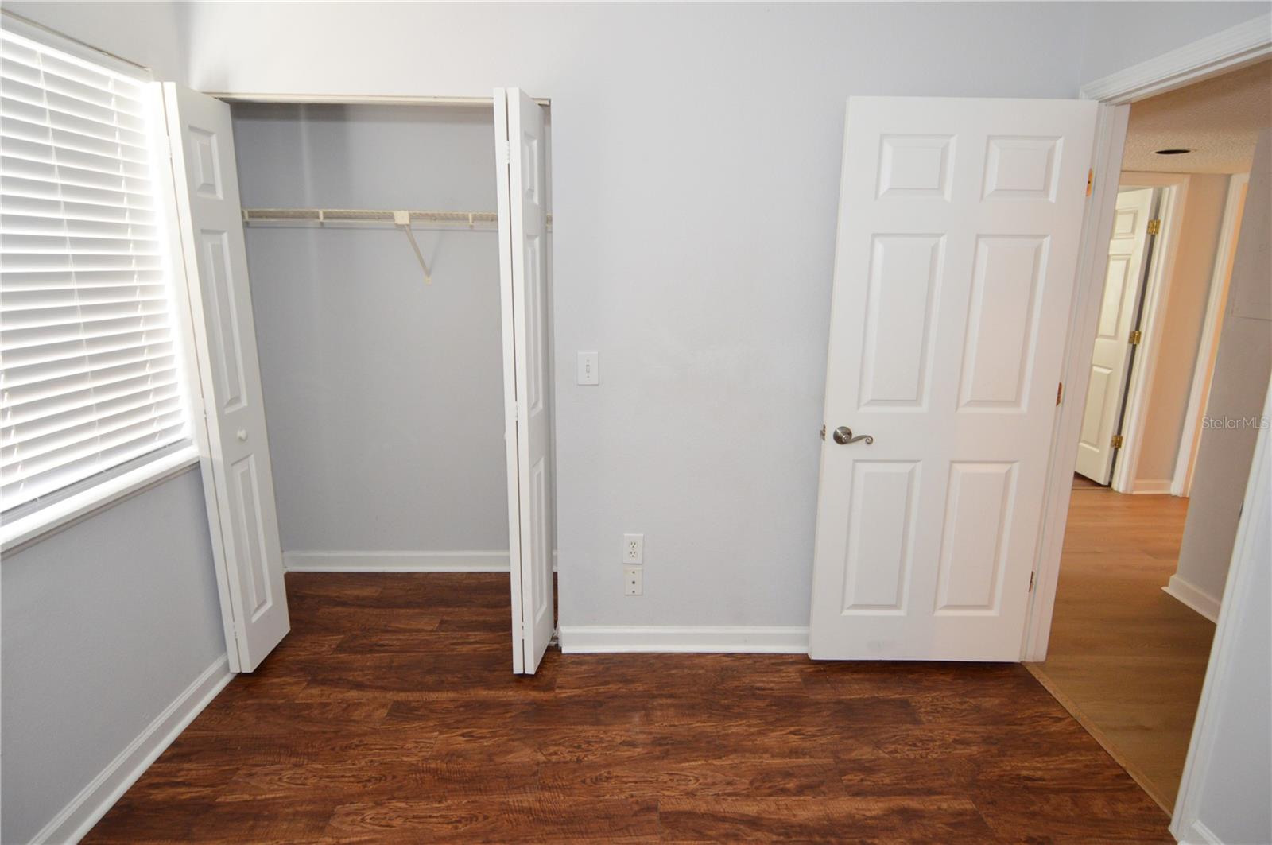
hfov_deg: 90.1
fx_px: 635
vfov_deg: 67.3
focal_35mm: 18
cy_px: 422
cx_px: 636
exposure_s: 1/60
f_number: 4
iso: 800
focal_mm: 12
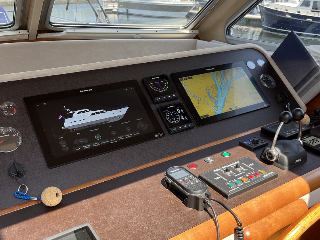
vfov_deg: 42.7
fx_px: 305
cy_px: 145
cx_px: 170
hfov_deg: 55.3
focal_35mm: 33
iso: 40
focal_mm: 5.1
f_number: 1.6
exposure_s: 1/279
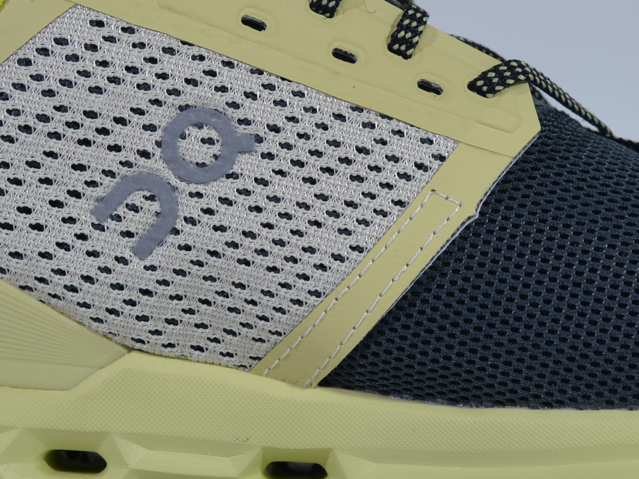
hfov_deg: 11.3
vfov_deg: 8.5
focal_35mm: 175
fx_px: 3231
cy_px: 217
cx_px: 360
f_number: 5.6
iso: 100
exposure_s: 1/320
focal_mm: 50
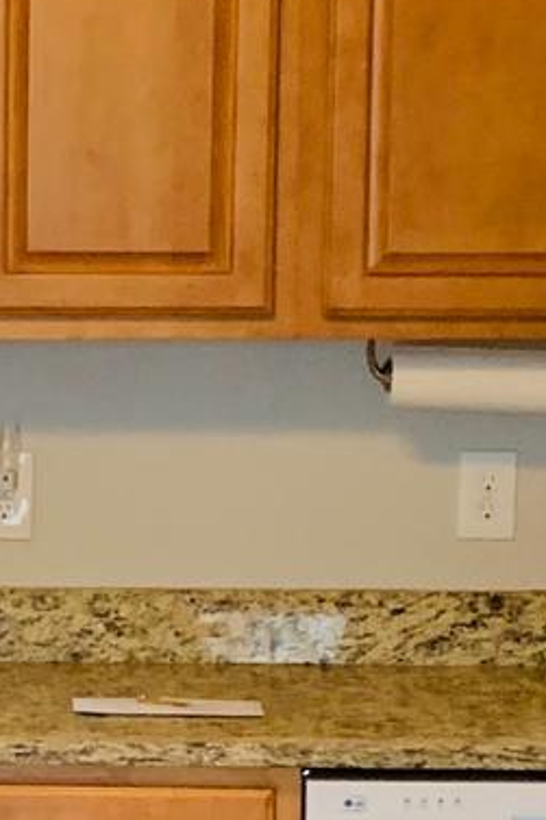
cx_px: -74
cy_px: 629
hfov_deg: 9.2
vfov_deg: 13.9
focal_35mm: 147
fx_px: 3347
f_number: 1.8
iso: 400
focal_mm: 4.25
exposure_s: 1/60
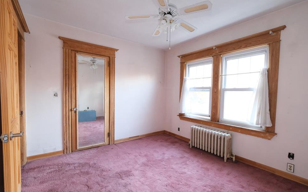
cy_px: 101
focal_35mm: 16
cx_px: 158
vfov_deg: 71.2
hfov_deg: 97.8
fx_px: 134
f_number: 4
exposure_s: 1/100
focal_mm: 10
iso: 4000
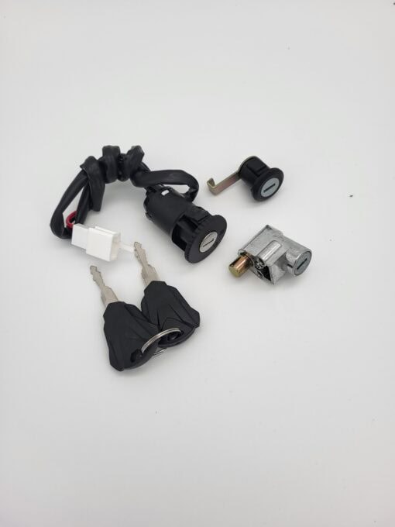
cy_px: 264
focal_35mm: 26
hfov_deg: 53.1
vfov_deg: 67.3
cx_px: 198
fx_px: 396
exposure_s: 1/120
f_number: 1.8
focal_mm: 5.4
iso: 40
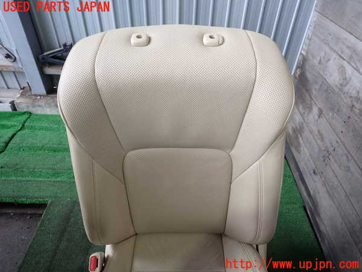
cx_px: 181
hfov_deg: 69.4
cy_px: 136
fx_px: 261
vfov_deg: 54.9
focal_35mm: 25
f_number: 2
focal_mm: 4.5
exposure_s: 1/60
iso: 125
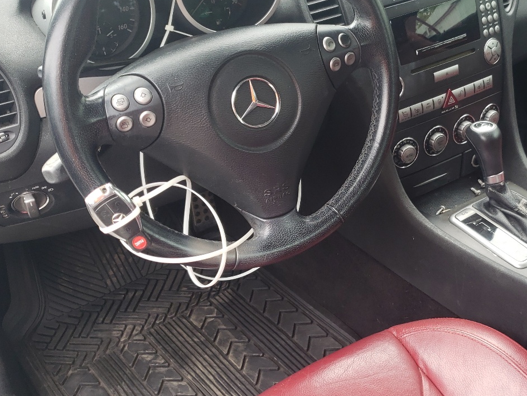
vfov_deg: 32.9
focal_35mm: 44
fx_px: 670
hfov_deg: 42.2
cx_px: 366
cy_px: 211
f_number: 1.5
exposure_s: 1/145
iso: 50
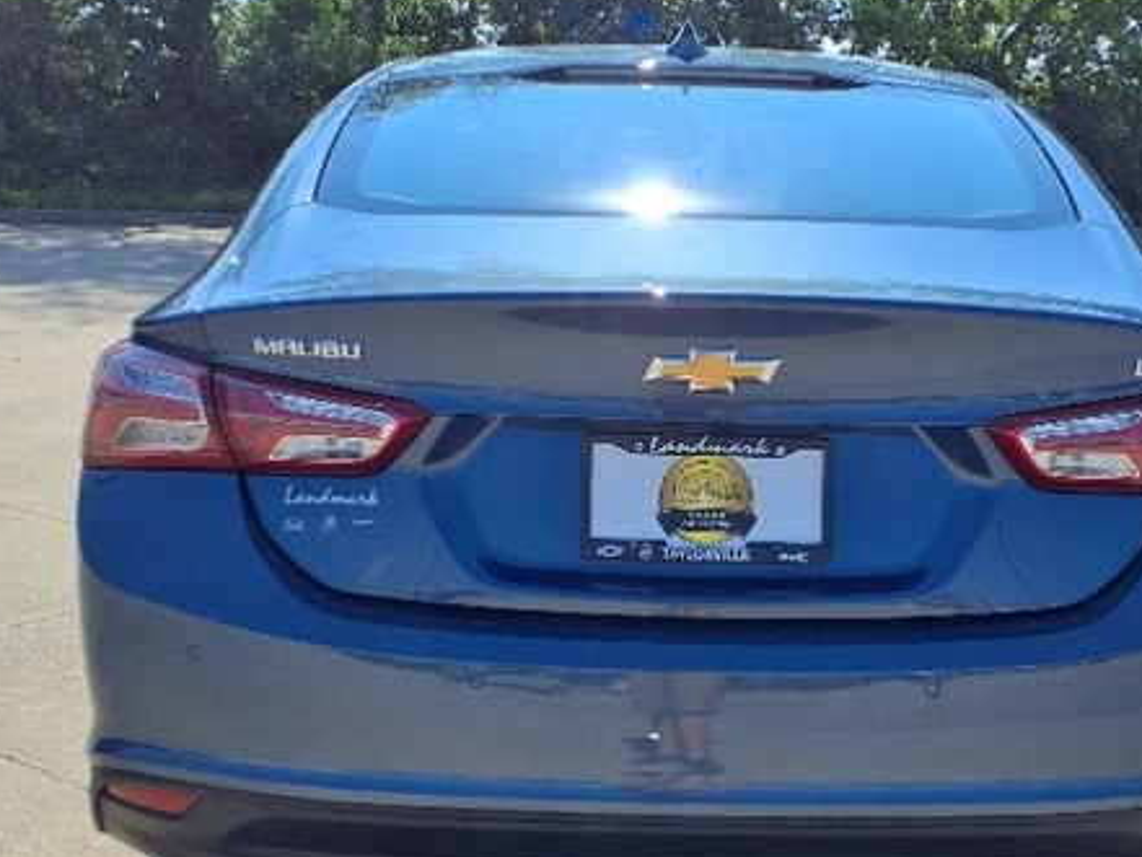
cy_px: 427
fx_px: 1617
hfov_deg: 38.8
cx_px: 663
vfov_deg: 29.7
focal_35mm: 49
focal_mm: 3.58
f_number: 1.9
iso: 40
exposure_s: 1/2500
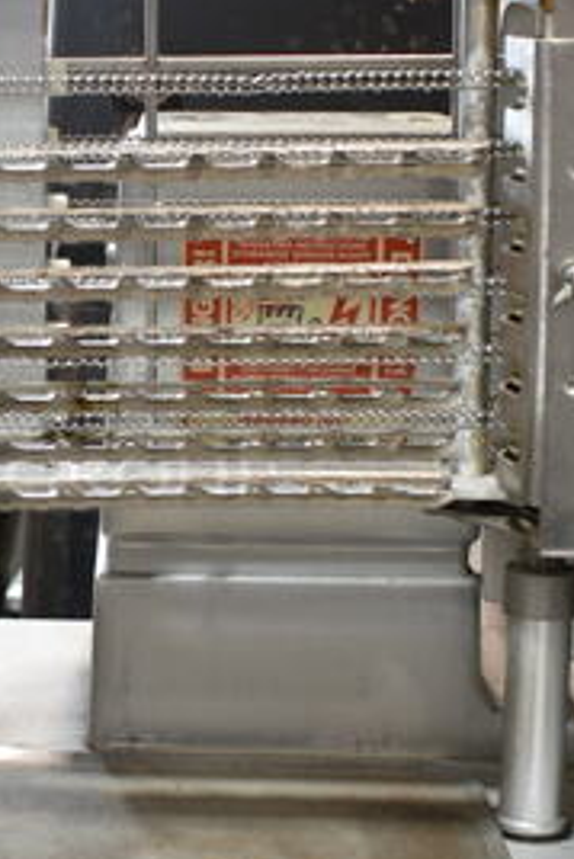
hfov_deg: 14.5
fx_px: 2197
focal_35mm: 92
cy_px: 345
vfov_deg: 22.1
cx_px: -51
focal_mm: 18
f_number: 3.5
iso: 110
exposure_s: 1/30
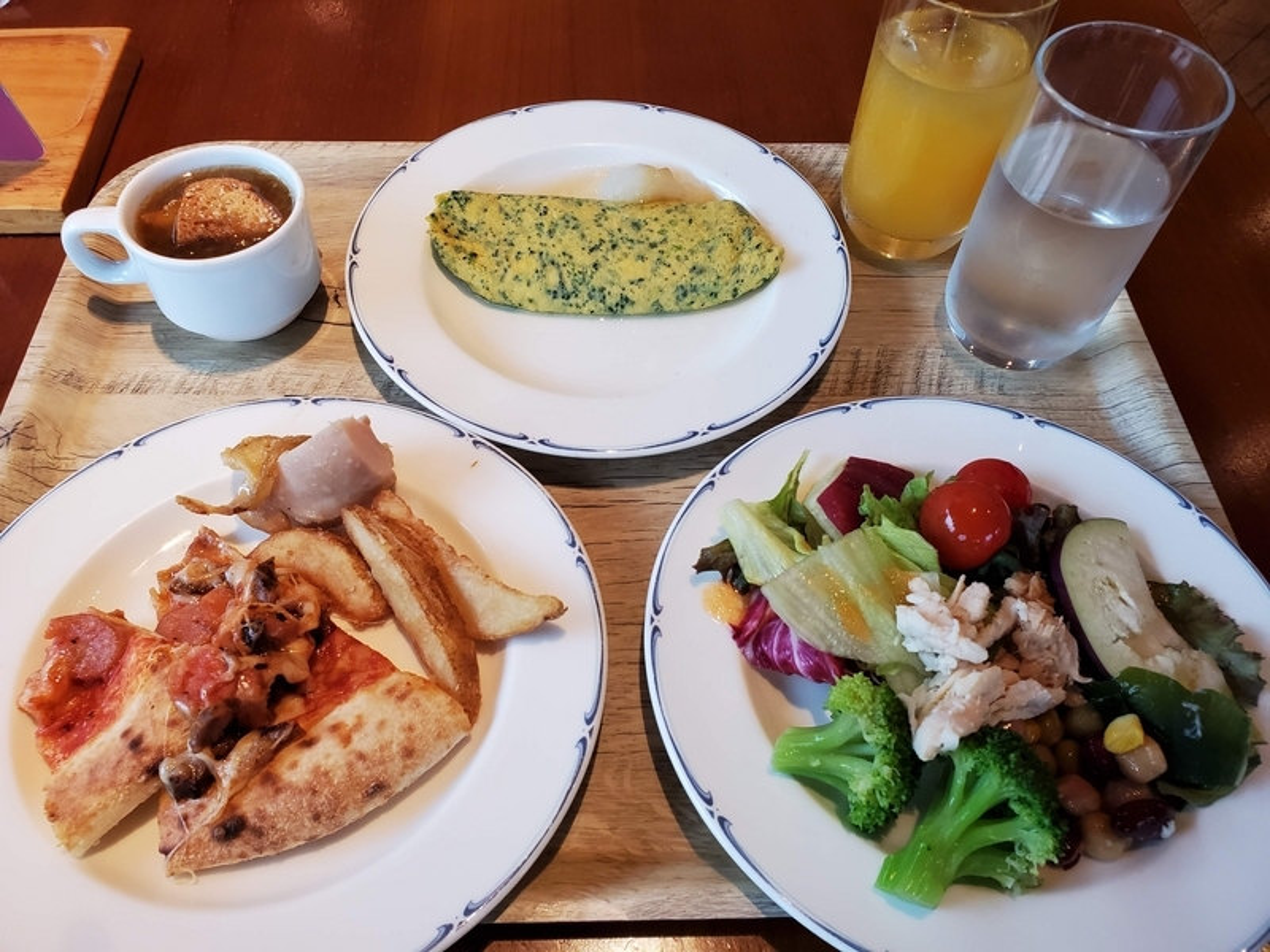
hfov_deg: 67.3
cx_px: 635
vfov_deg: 53.1
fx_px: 954
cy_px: 476
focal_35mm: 26
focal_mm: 4.3
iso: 200
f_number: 2.4
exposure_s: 1/120
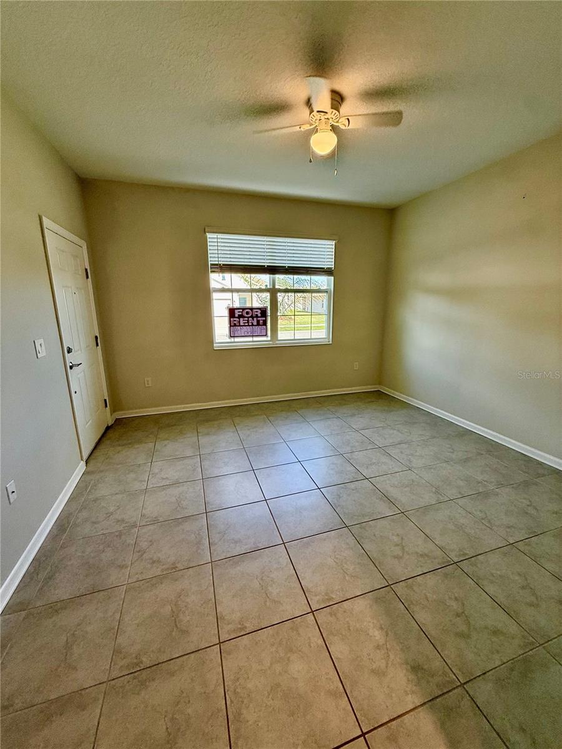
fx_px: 303
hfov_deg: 85.7
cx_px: 281
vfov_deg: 102.1
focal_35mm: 14
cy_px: 374
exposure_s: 1/120
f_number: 2.2
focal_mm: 2.22
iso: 125
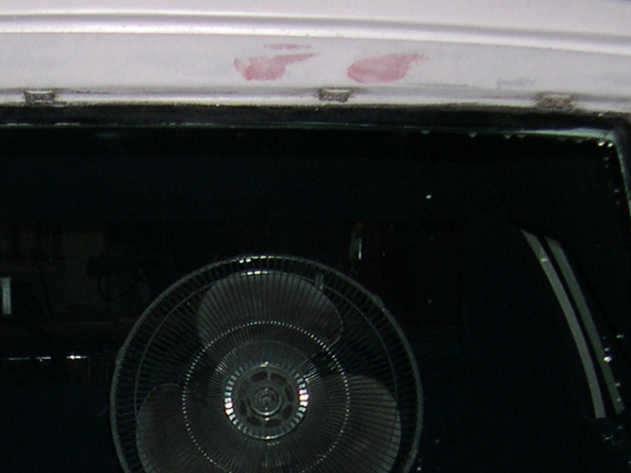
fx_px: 2352
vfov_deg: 11.0
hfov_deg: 15.1
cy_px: 739
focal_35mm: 129
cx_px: 85
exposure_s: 1/60
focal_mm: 8
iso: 100
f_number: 2.8
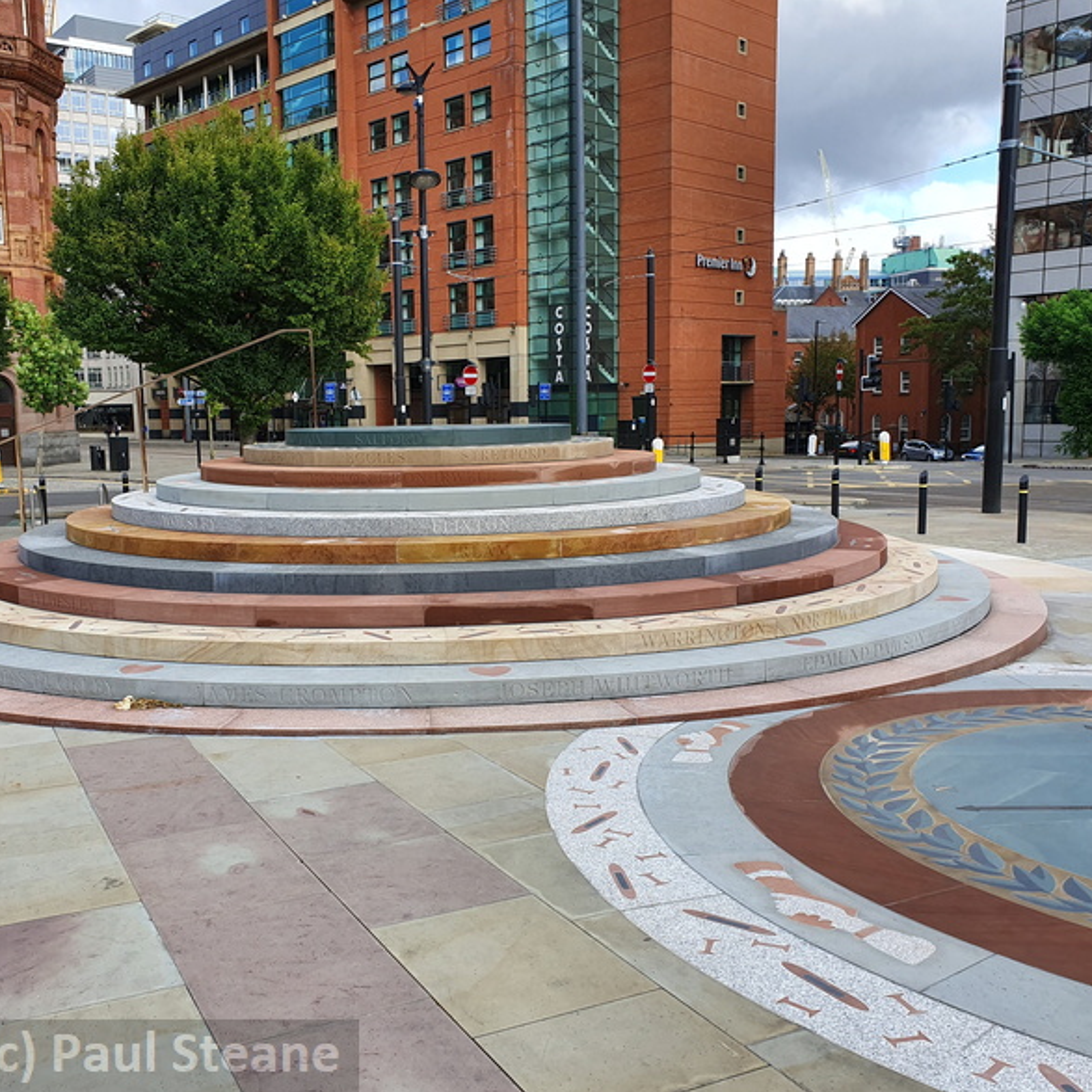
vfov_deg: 52.5
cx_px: 446
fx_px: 1106
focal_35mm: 31
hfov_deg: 52.2
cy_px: 551
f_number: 2.4
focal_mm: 4.32
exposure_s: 1/658
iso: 50
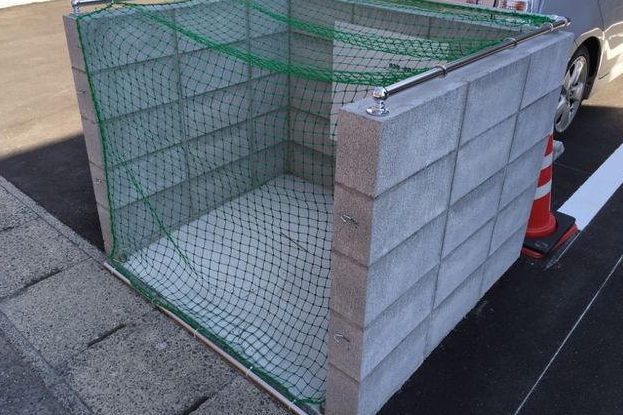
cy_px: 177
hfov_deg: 60.3
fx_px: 536
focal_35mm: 31
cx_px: 310
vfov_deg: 42.2
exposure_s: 1/455
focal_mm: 4.15
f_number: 2.2
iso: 32
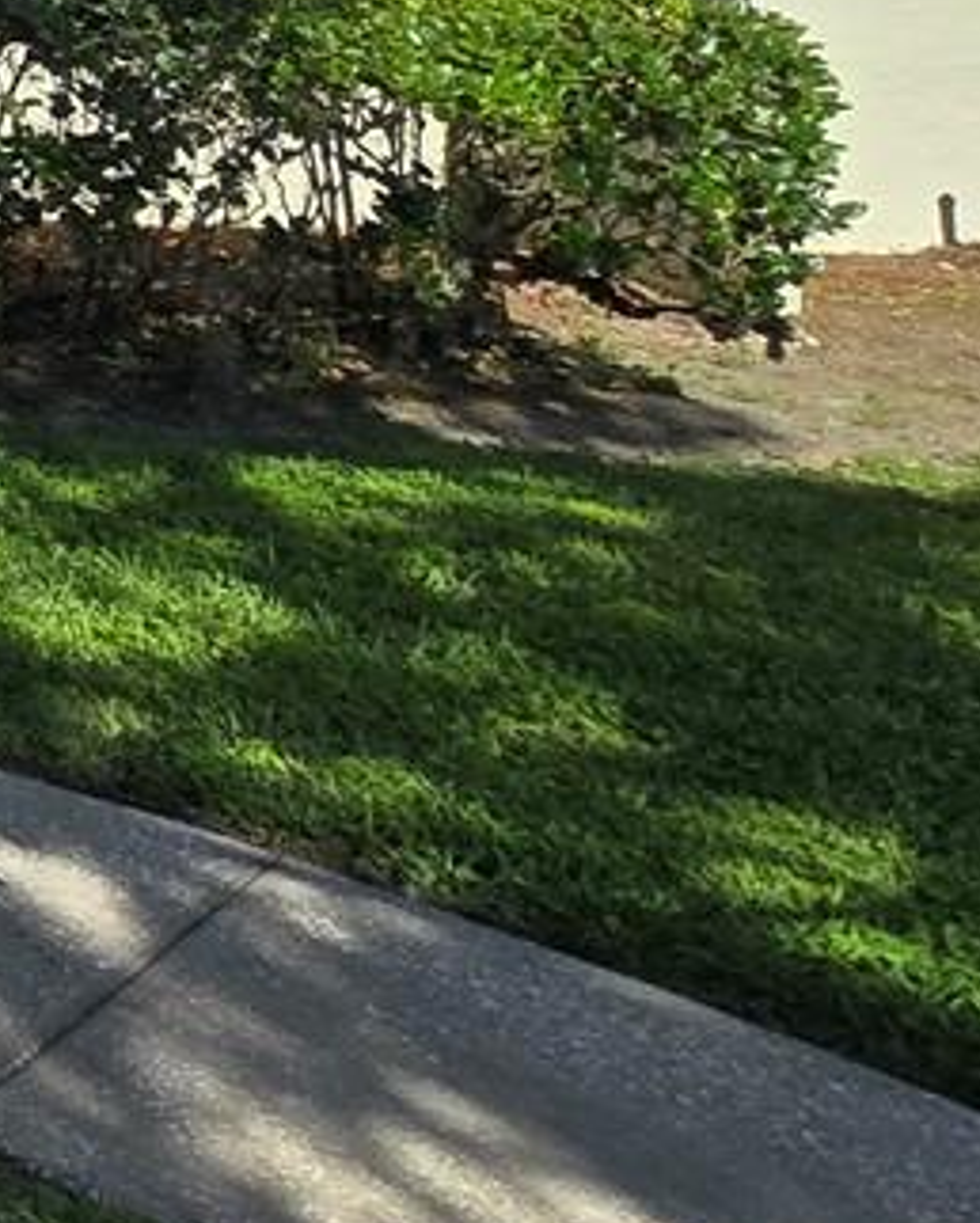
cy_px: -213
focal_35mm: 63
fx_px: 2282
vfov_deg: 26.9
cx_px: -1785
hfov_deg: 12.4
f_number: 2.2
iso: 50
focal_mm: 2.2
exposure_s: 1/1894
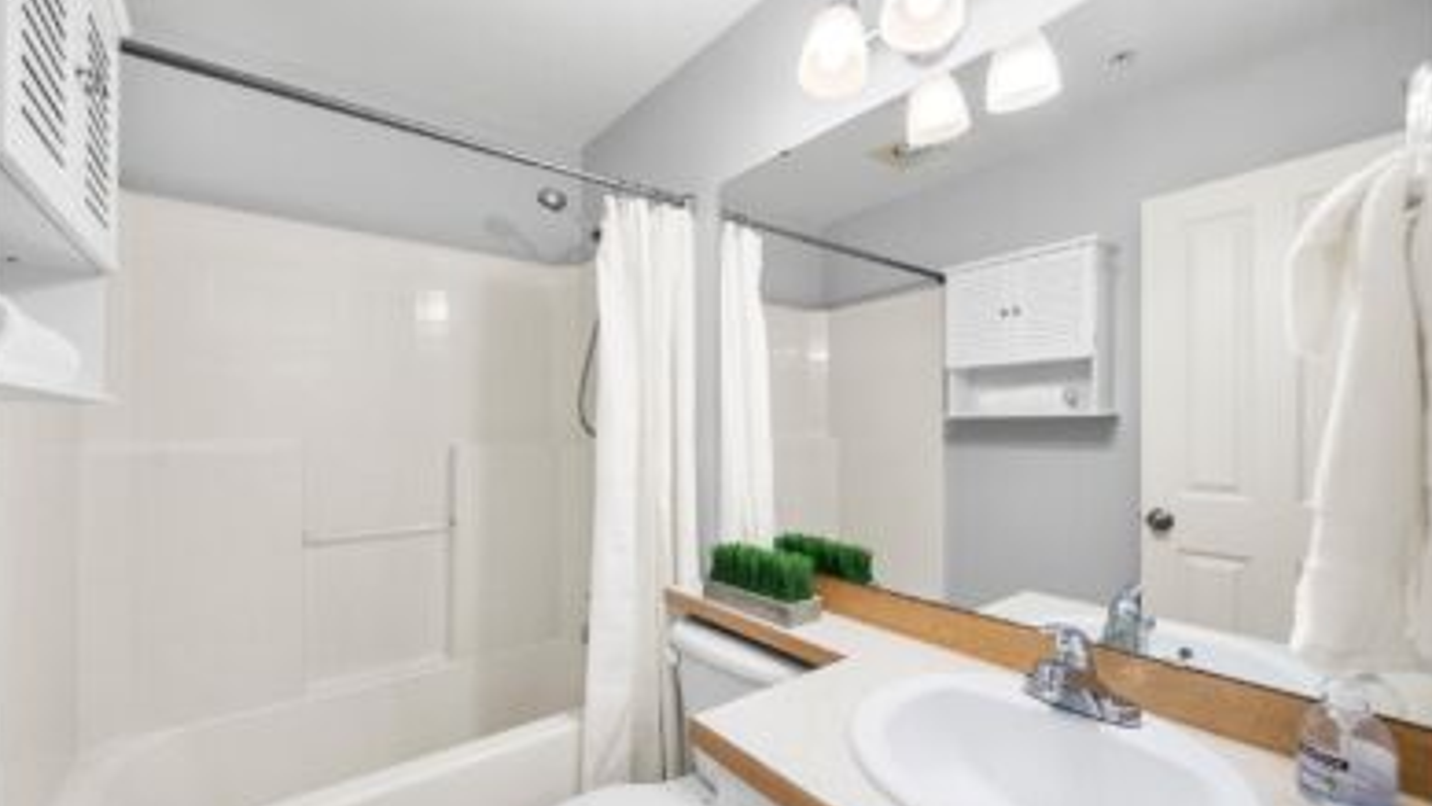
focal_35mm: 14
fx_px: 532
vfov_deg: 74.0
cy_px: 458
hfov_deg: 106.8
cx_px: 714
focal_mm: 13
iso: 200
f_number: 7.1
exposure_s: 1/60
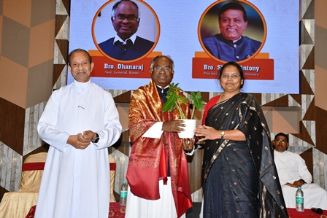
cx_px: 164
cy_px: 109
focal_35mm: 45
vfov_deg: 29.9
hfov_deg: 43.6
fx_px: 409
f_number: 6.3
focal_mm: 30
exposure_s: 1/250
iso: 640
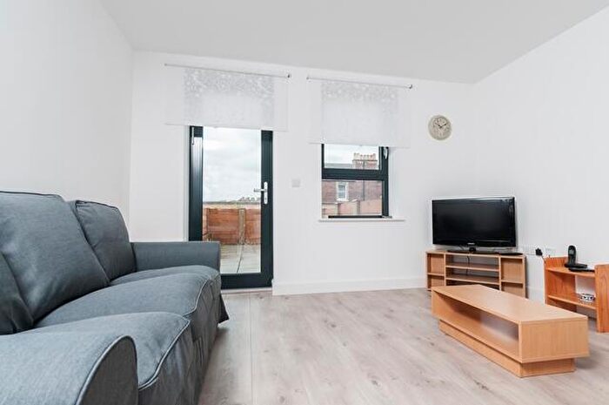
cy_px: 202
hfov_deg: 90.1
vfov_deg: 67.3
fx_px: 304
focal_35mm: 18
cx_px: 304
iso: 200
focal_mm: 12
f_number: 8
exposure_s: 1/80
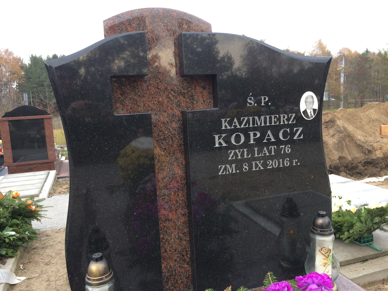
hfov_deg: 61.7
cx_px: 194
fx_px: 325
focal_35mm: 29
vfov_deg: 48.2
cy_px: 146
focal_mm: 4.15
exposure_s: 1/133
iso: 32
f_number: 2.2
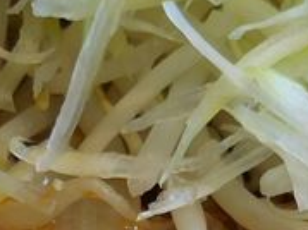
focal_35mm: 118
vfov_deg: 12.3
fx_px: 1049
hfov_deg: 16.7
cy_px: 259
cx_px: 138
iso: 160
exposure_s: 1/30
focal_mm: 5.9
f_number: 3.7
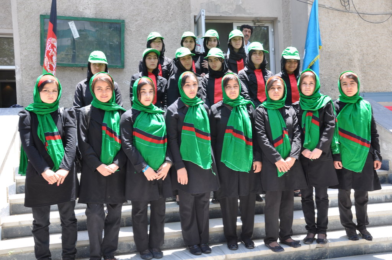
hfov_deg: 53.2
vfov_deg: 36.8
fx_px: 391
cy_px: 130
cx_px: 196
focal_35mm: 36
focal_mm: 24
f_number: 8
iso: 200
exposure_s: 1/60
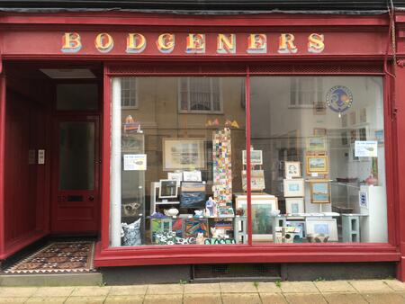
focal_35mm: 29
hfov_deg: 61.6
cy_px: 152
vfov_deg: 48.3
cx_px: 202
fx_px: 339
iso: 25
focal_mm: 4.15
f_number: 2.2
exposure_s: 1/50
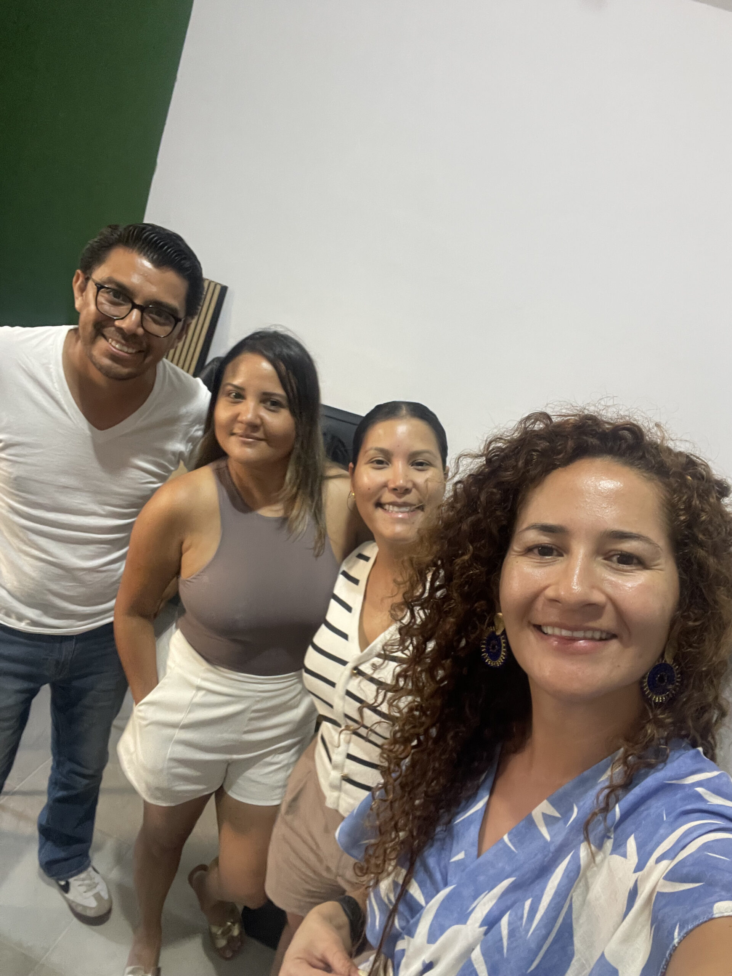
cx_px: 366
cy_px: 488
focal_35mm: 23
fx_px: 648
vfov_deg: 73.9
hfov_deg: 58.9
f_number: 2.2
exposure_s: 1/25
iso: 400
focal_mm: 2.71
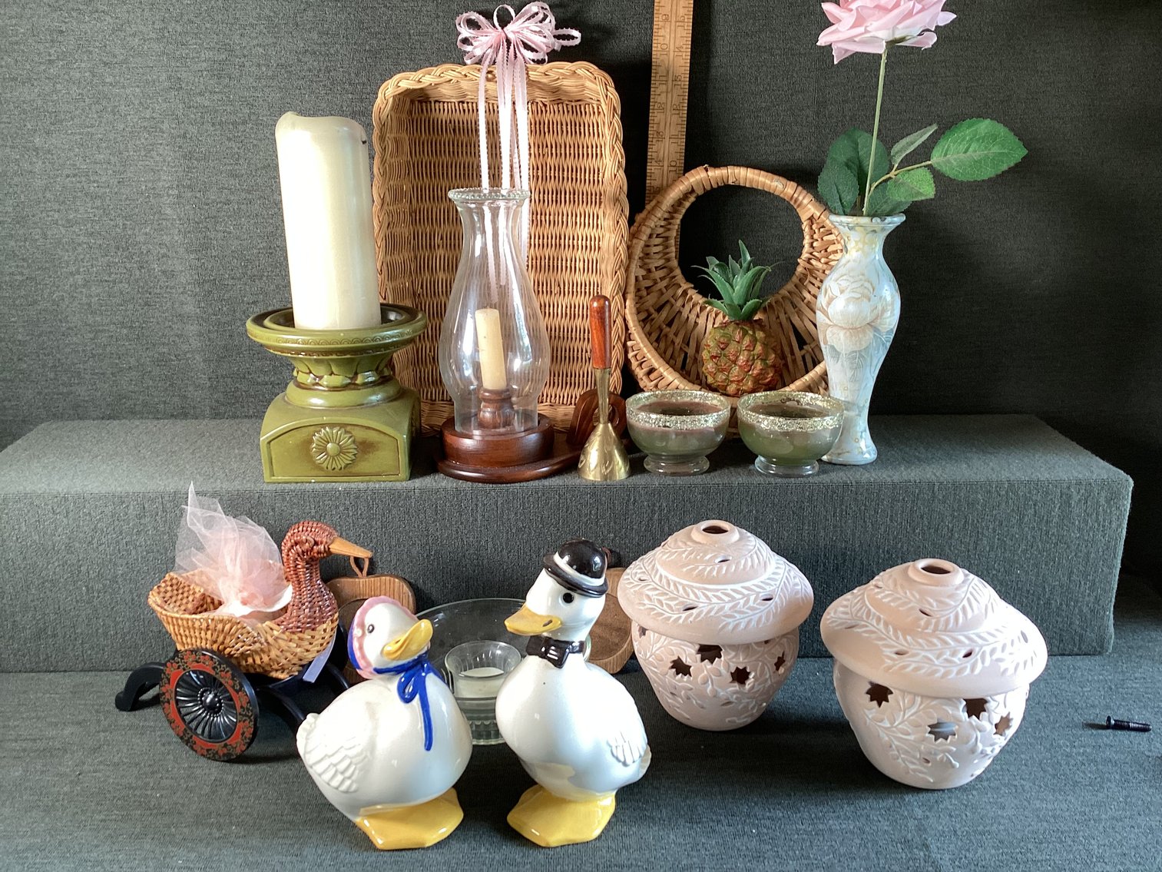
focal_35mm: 31
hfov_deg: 58.3
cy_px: 436
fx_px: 1041
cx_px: 581
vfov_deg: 45.4
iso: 64
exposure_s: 1/50
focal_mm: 3.3
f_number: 2.4
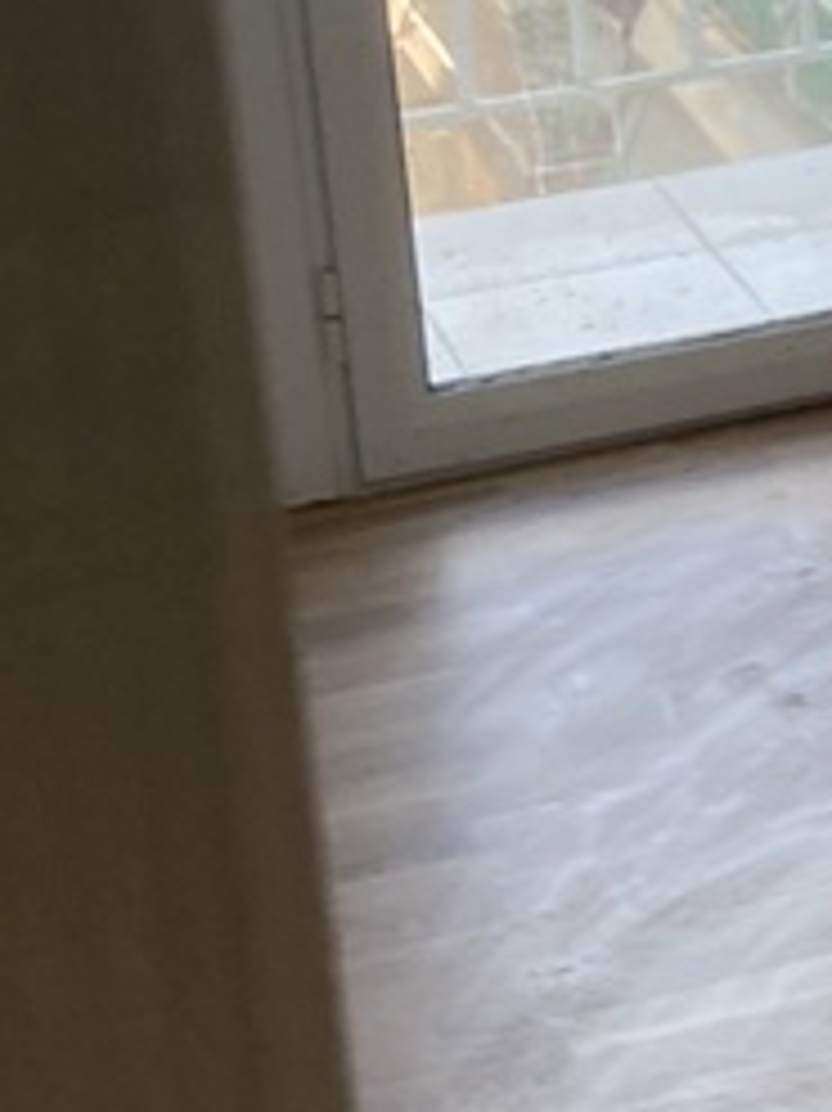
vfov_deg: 14.0
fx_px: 4362
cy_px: -329
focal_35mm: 136
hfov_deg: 9.9
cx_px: 1772
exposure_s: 1/121
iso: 40
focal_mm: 3.99
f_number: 1.8
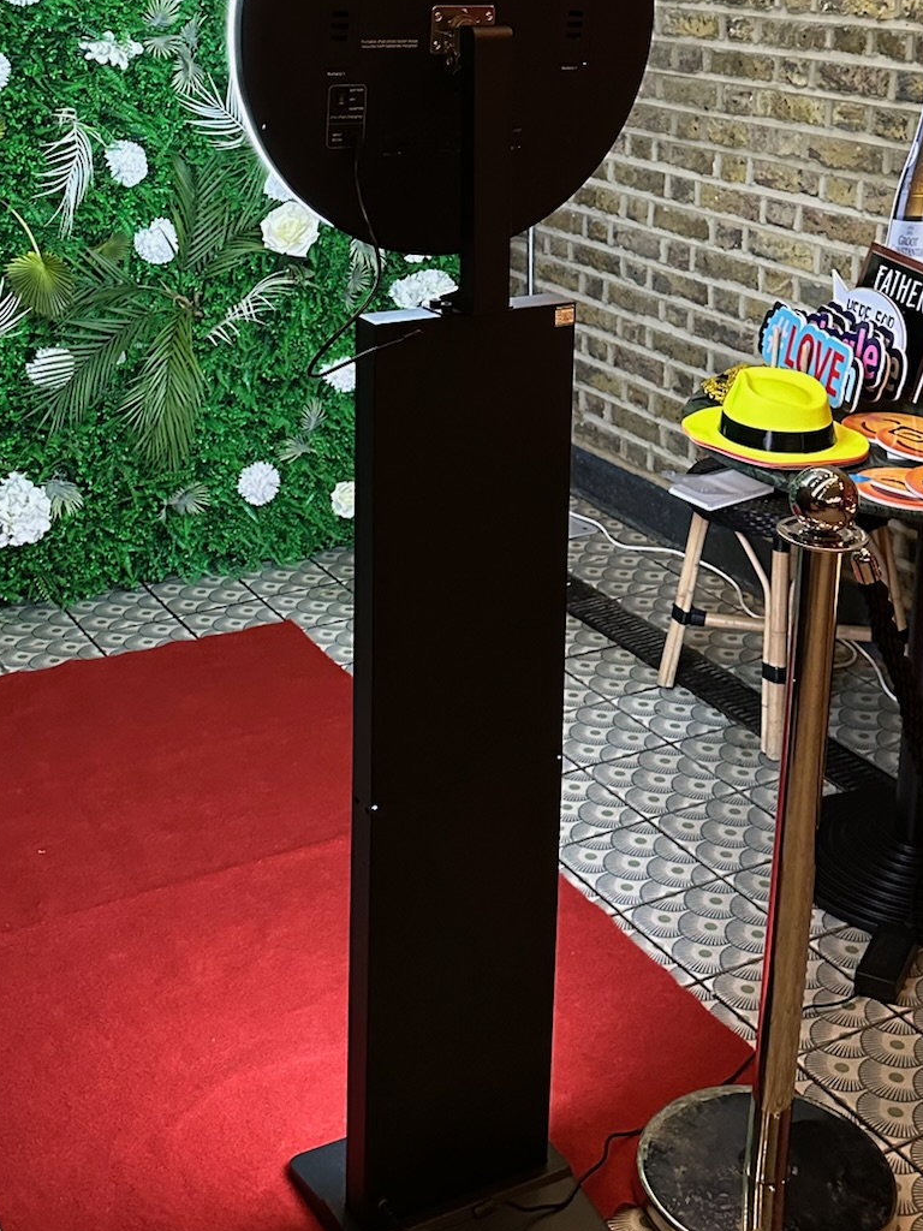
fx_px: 1706
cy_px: 273
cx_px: 454
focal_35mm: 48
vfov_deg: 38.4
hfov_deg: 30.3
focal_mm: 6.86
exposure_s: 1/49
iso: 800
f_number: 1.78
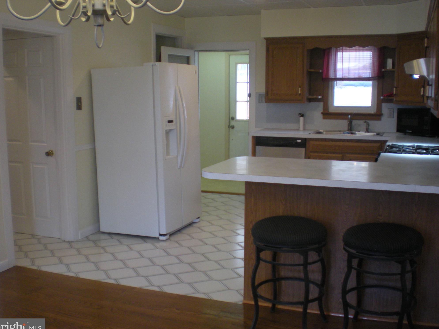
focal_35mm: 39
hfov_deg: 47.9
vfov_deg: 36.8
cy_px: 168
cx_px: 215
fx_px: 495
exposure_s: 1/37.8
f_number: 3.1
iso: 200
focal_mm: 6.3
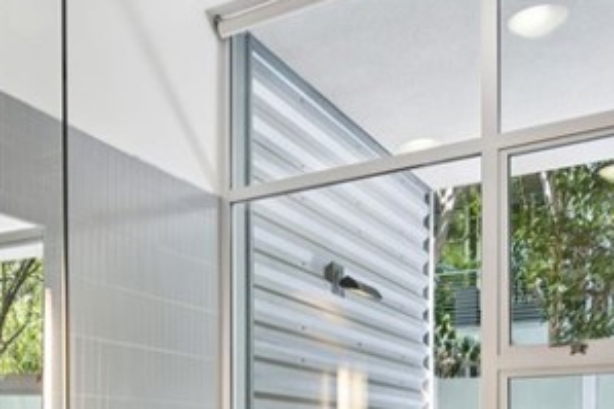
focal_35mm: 48
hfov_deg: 37.9
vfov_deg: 26.2
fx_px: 818
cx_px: 41
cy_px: 432
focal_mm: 14
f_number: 8
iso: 100
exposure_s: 1/3
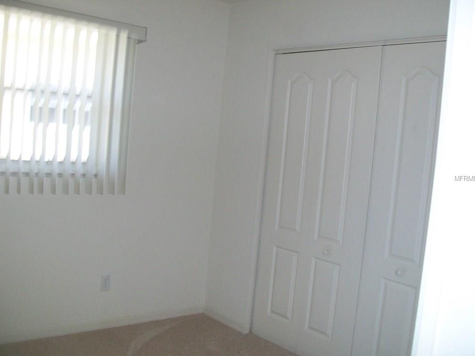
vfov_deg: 37.7
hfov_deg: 49.0
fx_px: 522
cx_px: 233
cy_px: 178
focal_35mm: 38
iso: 160
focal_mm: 6
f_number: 2.7
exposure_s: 1/60
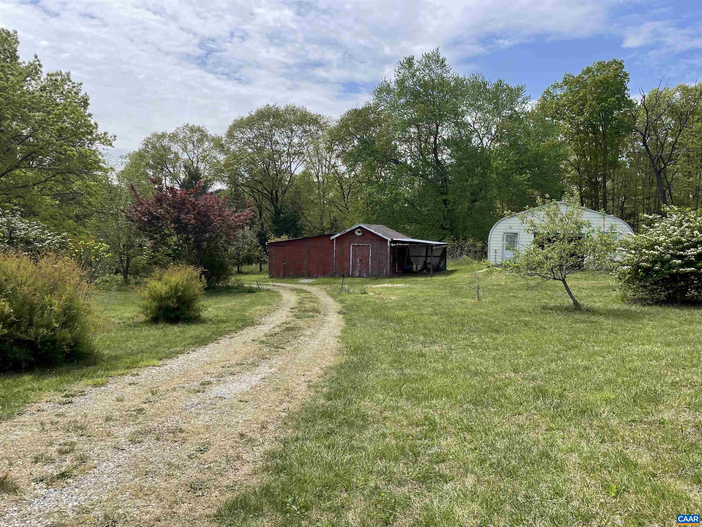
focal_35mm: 26
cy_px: 264
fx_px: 527
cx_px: 351
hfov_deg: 67.3
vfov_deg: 53.1
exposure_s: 1/2817
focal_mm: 4.2
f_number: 1.6
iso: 32
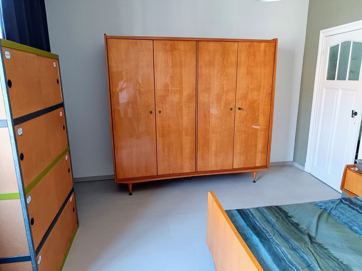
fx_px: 251
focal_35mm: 24
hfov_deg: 71.6
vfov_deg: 56.8
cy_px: 136
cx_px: 181
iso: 473
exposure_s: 1/50.1
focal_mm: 5.59
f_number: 1.88
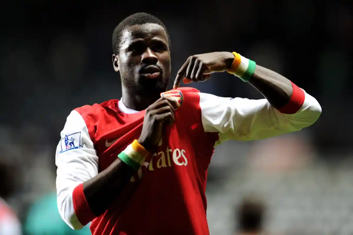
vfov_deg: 3.4
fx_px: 3922
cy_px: 118
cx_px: 176
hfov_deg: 5.2
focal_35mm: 400
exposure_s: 1/200
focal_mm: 400
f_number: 2.8
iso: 1600
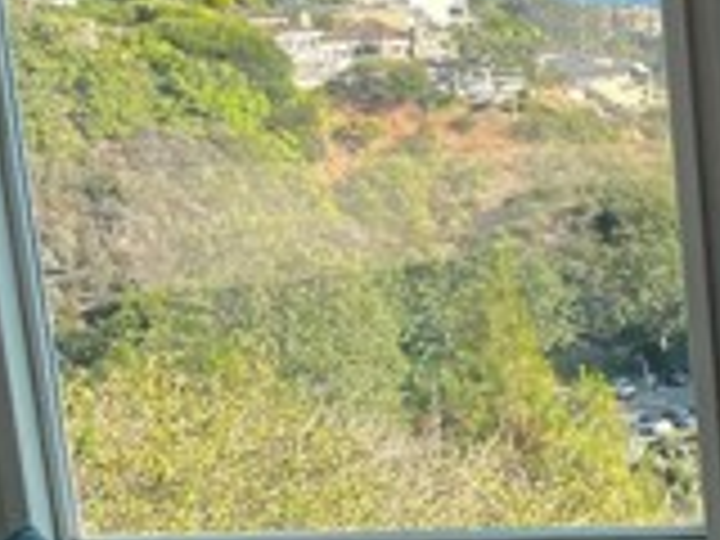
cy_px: 428
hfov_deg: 15.4
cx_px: 1408
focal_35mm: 104
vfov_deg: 14.2
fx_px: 2163
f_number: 1.6
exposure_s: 1/1028
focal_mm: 5.1
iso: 50
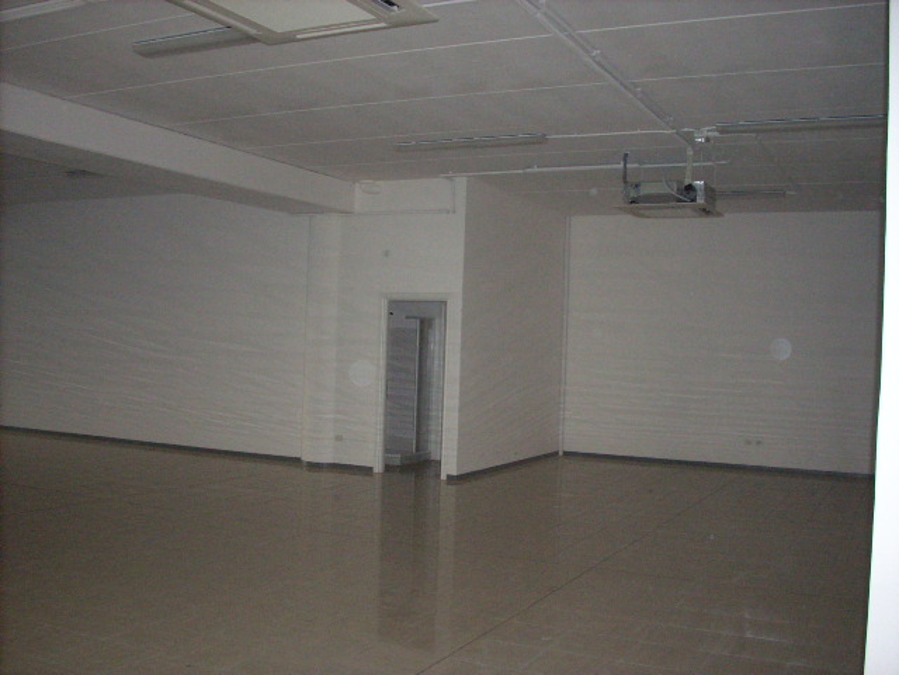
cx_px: 450
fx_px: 961
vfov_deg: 38.7
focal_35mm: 37
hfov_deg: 50.1
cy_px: 338
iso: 400
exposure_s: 1/60
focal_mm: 6.2
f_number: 2.8
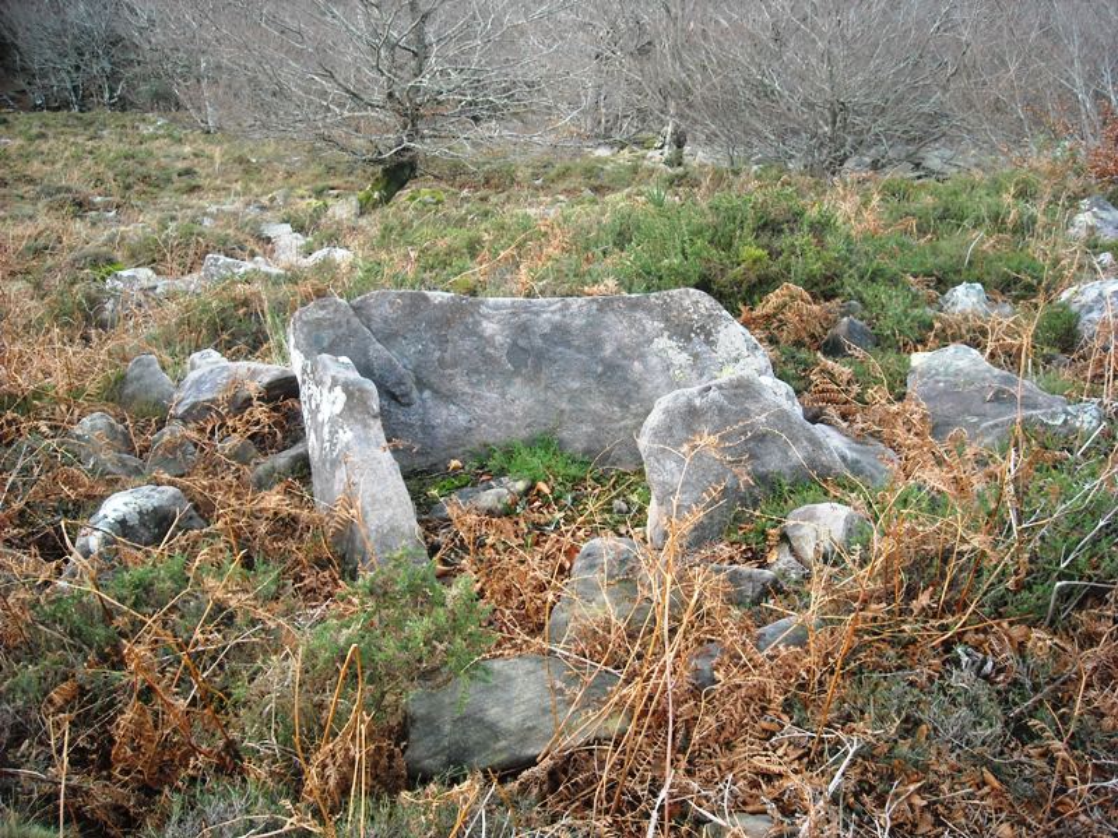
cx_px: 559
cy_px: 419
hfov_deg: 52.6
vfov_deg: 40.7
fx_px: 1130
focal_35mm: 35
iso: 64
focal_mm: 5.7
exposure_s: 1/80
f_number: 2.8
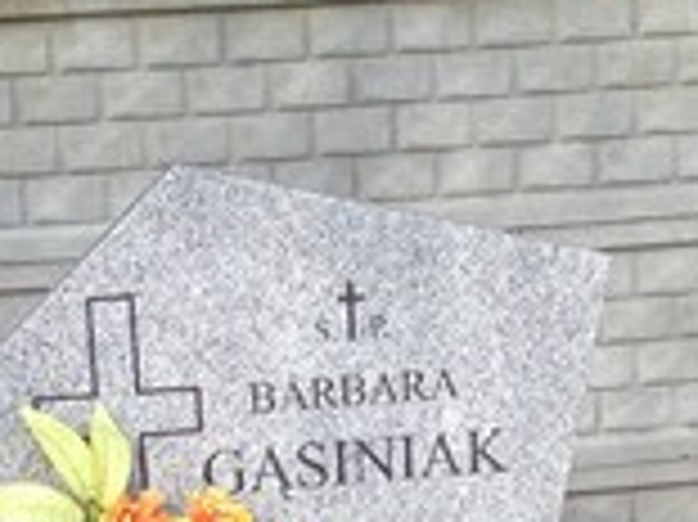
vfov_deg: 10.1
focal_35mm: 136
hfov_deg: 14.5
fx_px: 2740
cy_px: 1017
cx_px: 365
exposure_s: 1/398
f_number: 2.4
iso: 50
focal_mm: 4.12
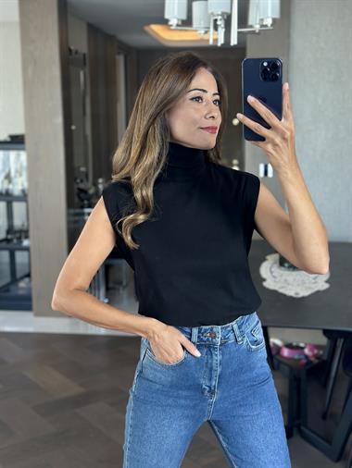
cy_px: 234
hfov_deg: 30.3
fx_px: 650
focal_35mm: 48
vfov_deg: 39.6
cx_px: 176
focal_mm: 6.86
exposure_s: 1/60
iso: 160
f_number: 1.78
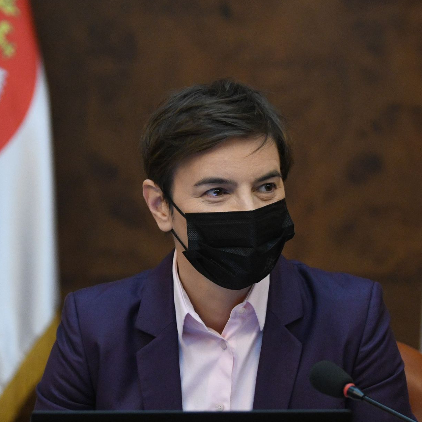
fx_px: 4041
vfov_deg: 6.0
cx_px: 199
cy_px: 204
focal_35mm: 293
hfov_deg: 6.0
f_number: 2.8
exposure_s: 1/200
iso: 2500
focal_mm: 105
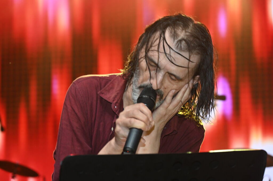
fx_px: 833
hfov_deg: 18.6
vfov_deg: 12.4
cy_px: 90
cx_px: 136
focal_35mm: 110
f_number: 6.3
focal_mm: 110
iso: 1400
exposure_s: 1/60
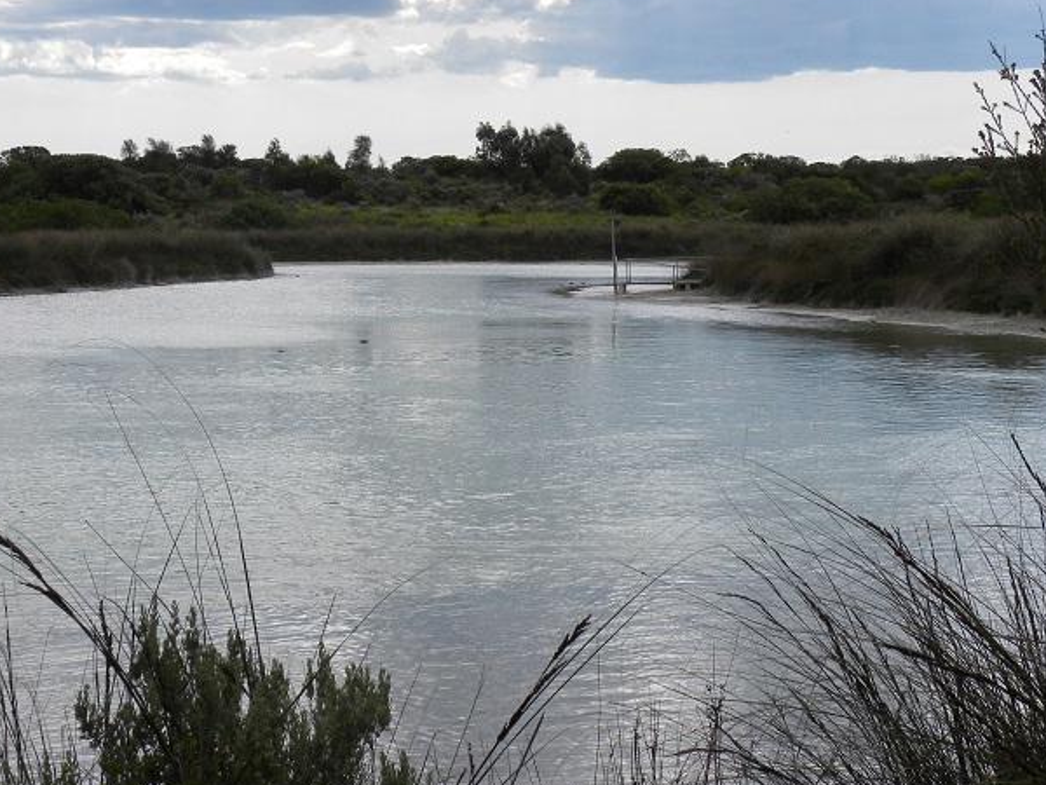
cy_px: 356
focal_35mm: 100
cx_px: 427
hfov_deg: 19.6
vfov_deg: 14.8
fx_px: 3022
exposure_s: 1/328
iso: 64
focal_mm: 13.4
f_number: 6.3
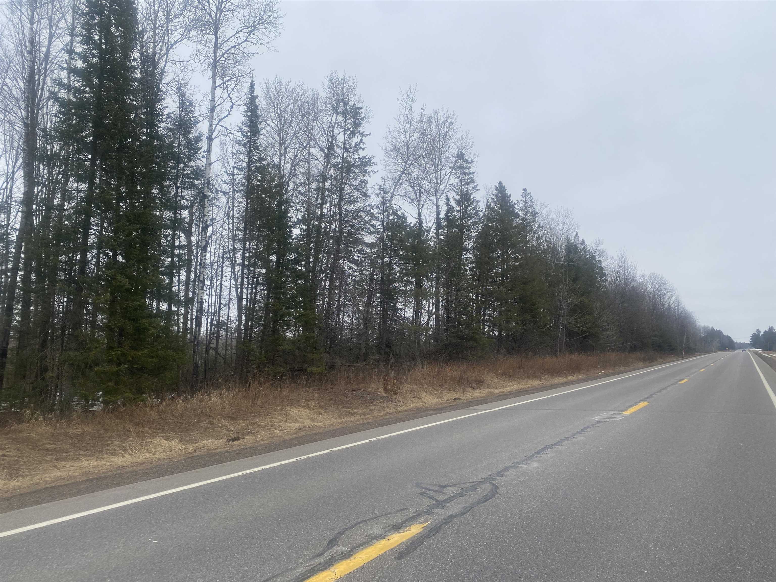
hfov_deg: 67.3
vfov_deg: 53.1
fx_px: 583
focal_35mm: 26
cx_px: 388
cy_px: 291
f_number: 1.8
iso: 32
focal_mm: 4.25
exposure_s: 1/1377
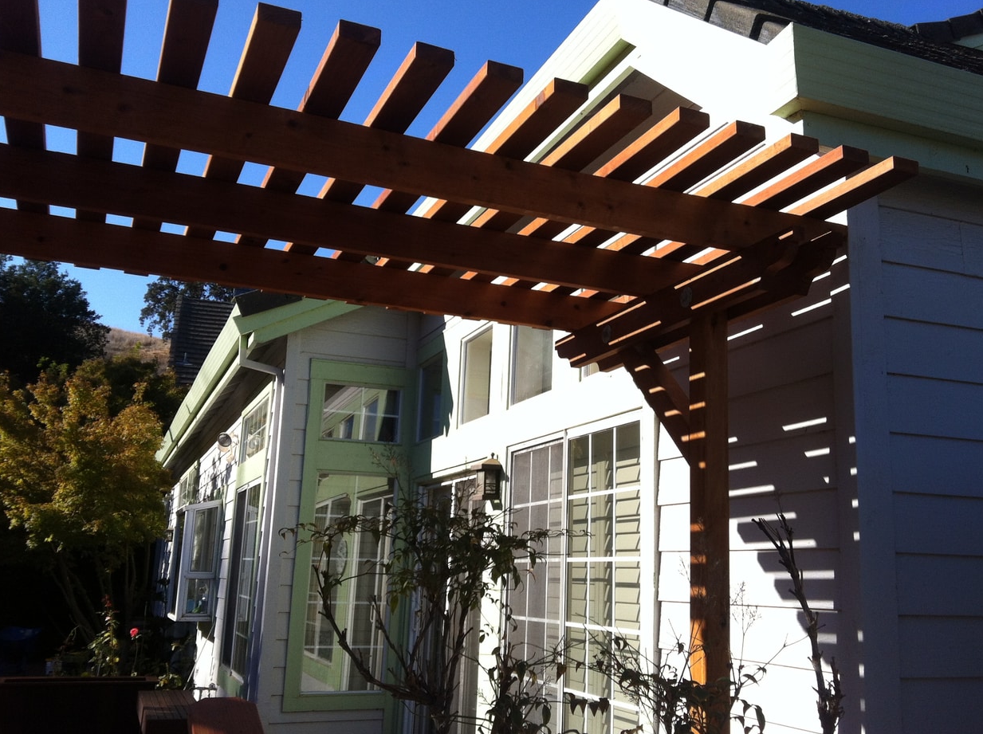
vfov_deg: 37.6
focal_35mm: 38
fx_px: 1078
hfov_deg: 49.0
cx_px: 511
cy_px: 355
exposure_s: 1/887
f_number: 2.8
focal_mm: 3.85
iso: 80
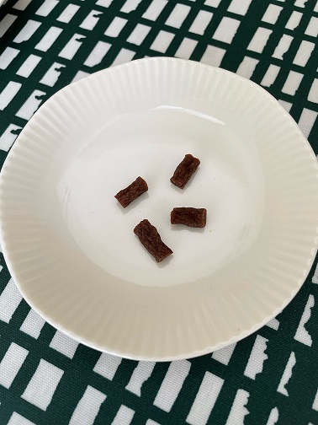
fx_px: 318
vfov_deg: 67.3
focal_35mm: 26
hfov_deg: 53.1
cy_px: 212
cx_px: 159
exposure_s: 1/121
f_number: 1.6
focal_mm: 4.2
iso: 64
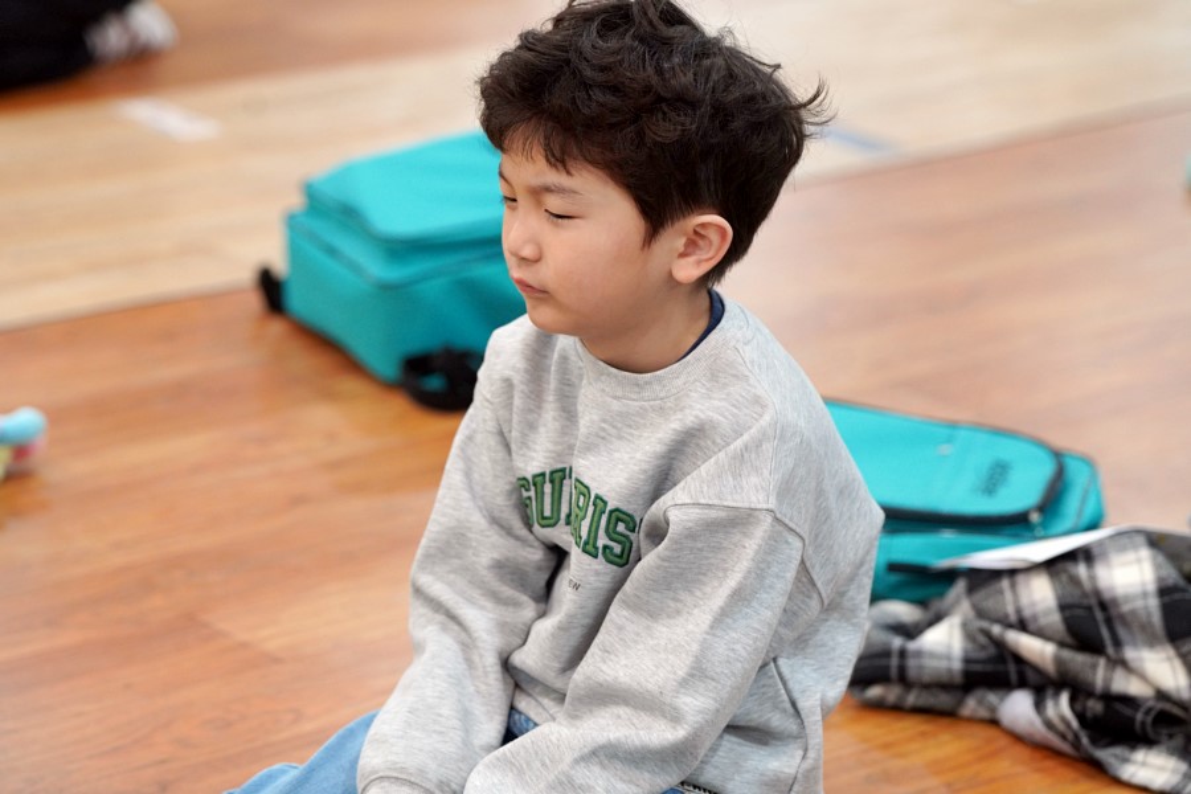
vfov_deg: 11.2
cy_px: 397
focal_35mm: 122
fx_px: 4036
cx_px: 596
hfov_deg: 16.8
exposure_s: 1/160
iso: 2000
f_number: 4
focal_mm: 122
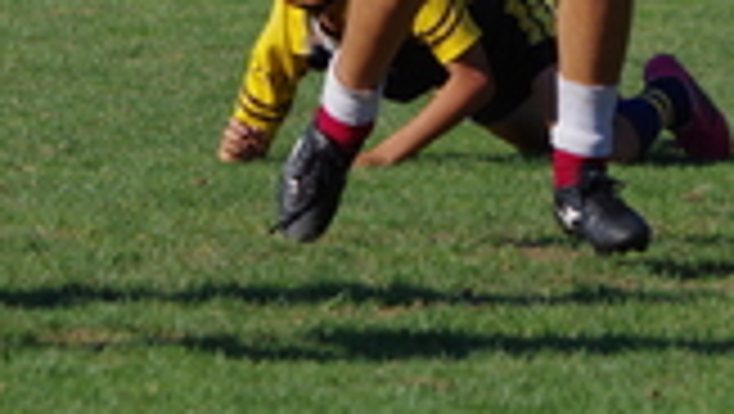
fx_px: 12739
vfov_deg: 1.9
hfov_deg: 3.3
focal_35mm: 654
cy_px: -94
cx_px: 275
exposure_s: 1/2500
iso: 800
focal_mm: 170
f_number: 7.1
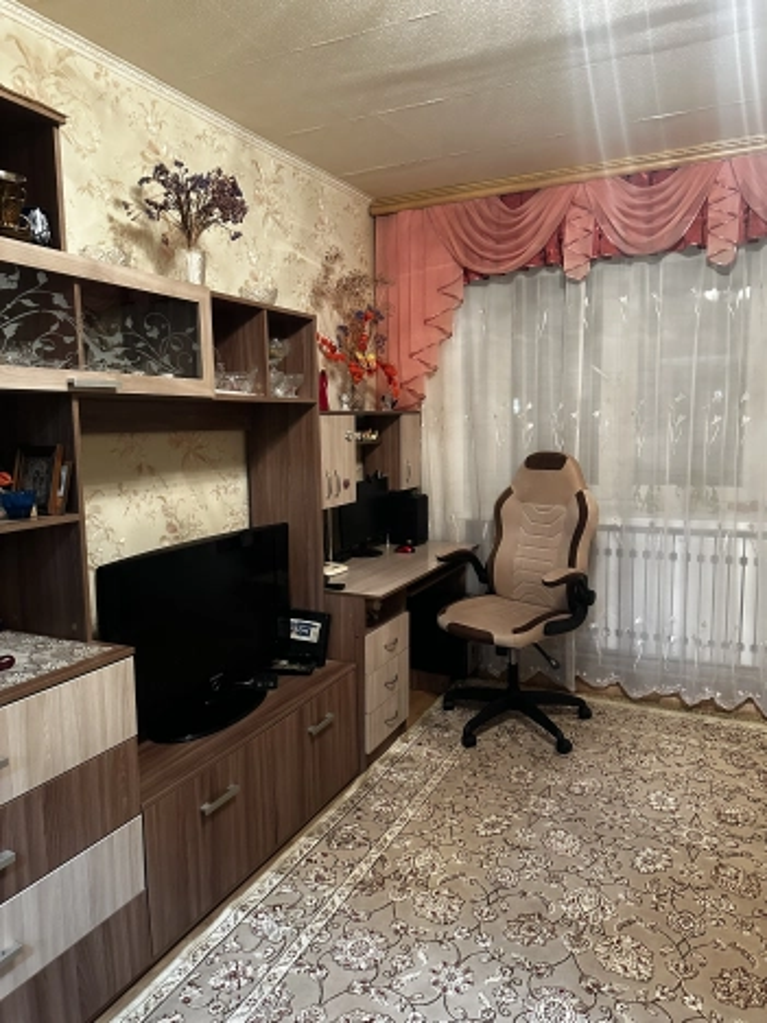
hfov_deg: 56.8
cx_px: 384
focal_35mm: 24
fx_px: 709
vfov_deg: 71.6
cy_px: 512
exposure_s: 1/50
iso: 800
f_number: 1.78
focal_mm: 6.86
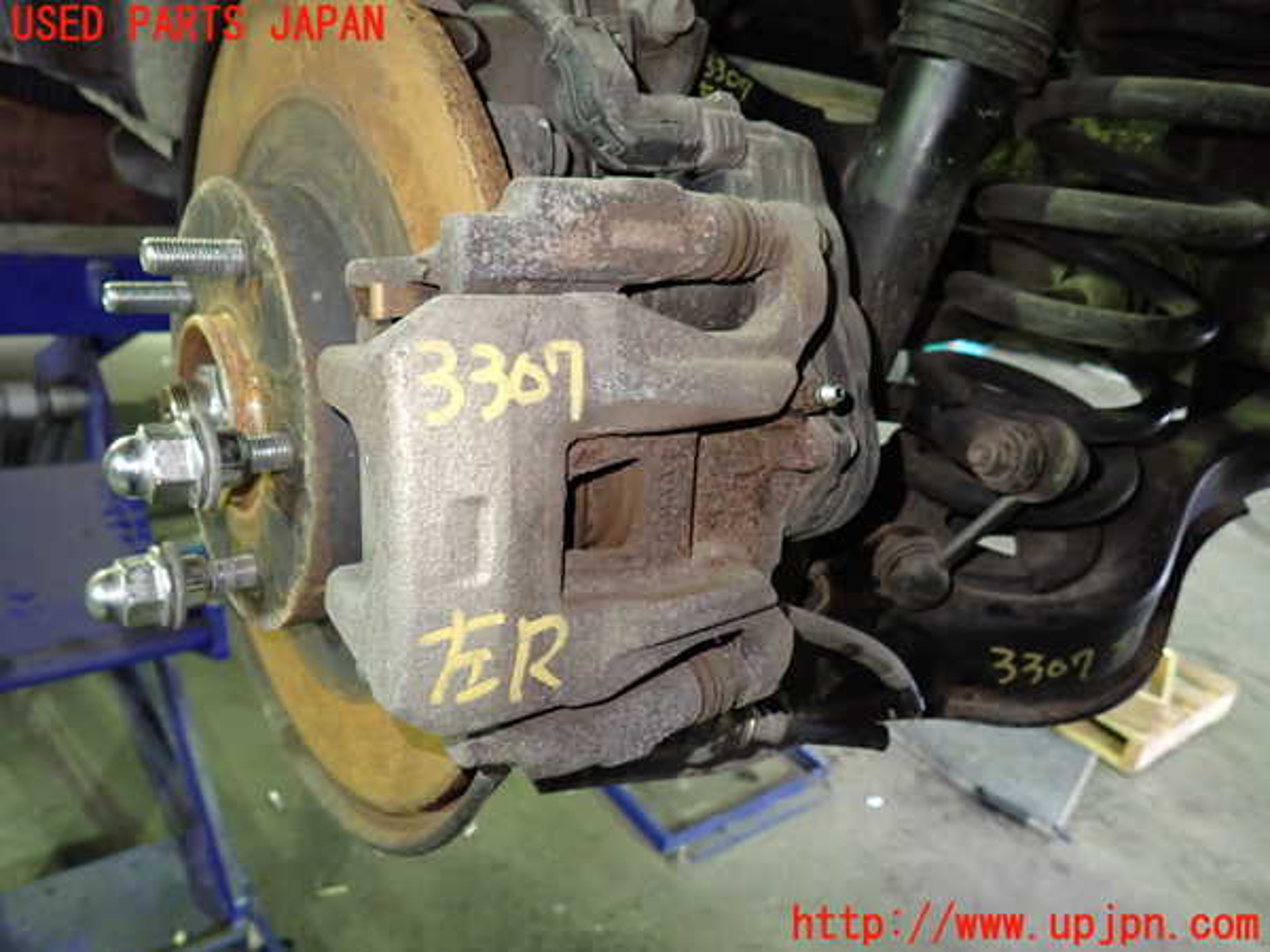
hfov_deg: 69.4
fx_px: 917
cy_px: 476
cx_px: 635
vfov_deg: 54.9
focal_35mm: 25
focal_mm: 4.5
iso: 640
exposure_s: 1/30
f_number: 2
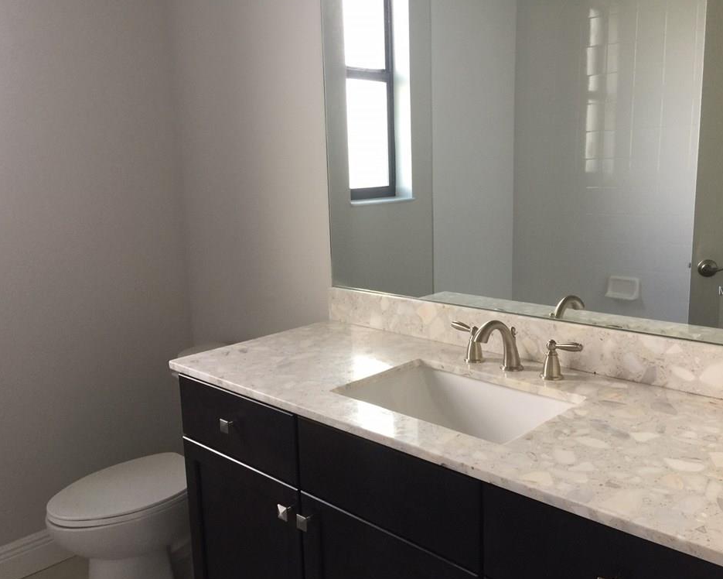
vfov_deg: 47.1
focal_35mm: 31
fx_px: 663
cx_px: 370
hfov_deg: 57.2
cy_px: 291
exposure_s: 1/30
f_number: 2.2
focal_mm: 4.15
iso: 50
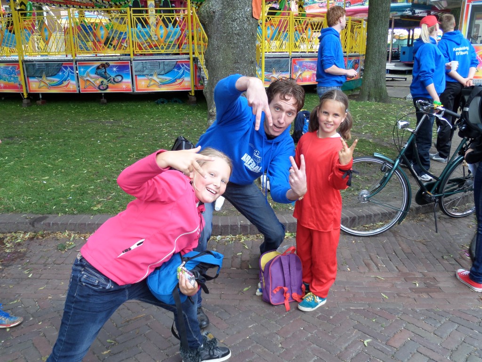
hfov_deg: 56.8
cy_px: 181
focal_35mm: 32
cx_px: 241
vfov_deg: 44.2
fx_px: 446
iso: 80
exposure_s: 1/90
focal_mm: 5.3
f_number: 3.4
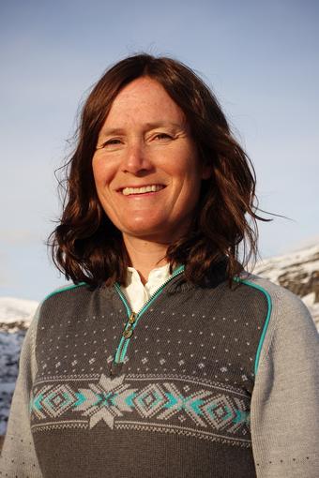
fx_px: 930
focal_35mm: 70
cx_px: 160
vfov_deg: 28.8
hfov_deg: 19.5
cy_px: 239
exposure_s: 1/640
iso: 125
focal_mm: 25.7
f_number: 4
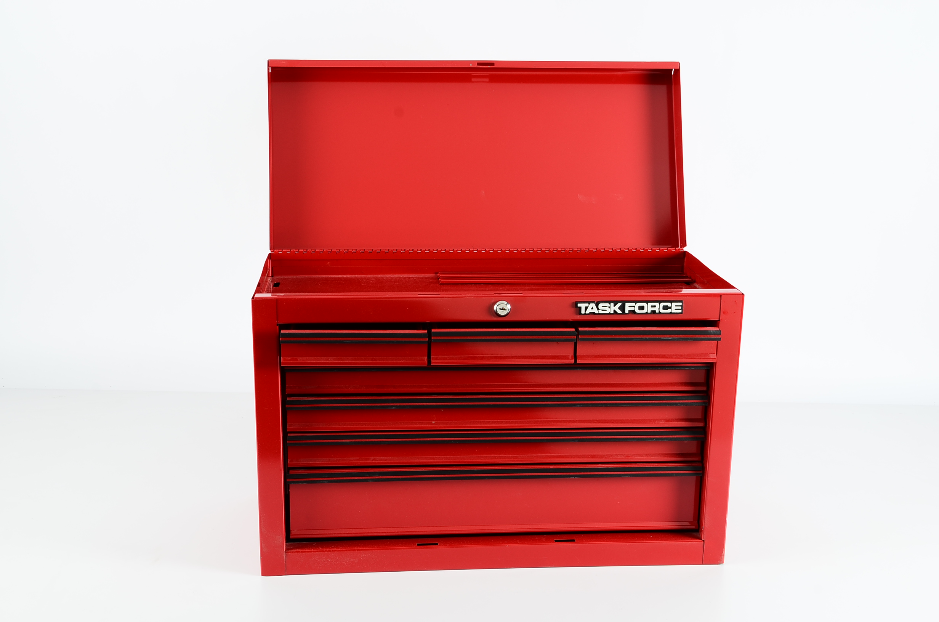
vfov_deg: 28.0
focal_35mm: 48
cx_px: 470
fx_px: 1249
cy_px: 311
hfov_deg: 41.2
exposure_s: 1/125
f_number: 10
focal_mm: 32
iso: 100
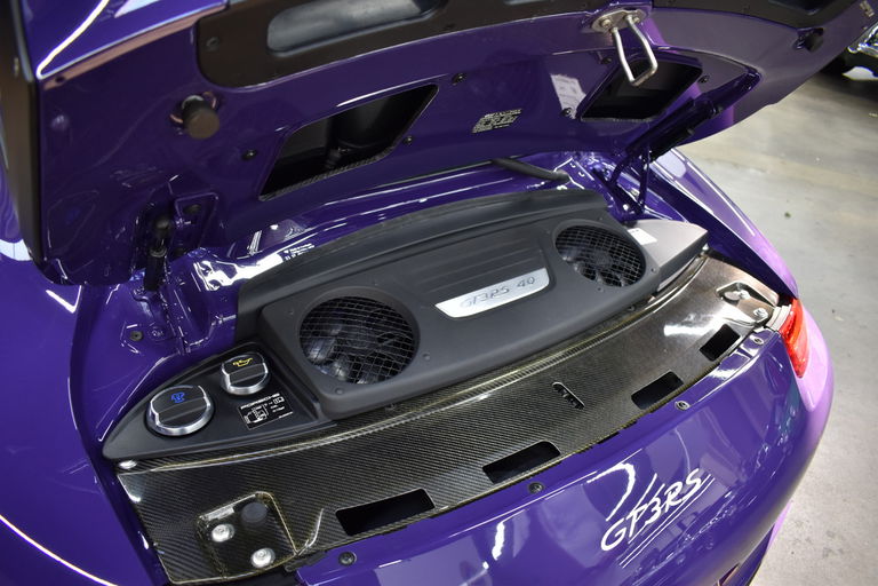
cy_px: 293
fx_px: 658
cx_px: 439
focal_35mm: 27
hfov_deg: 67.4
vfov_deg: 47.9
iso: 450
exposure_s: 1/30
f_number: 3.5
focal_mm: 18
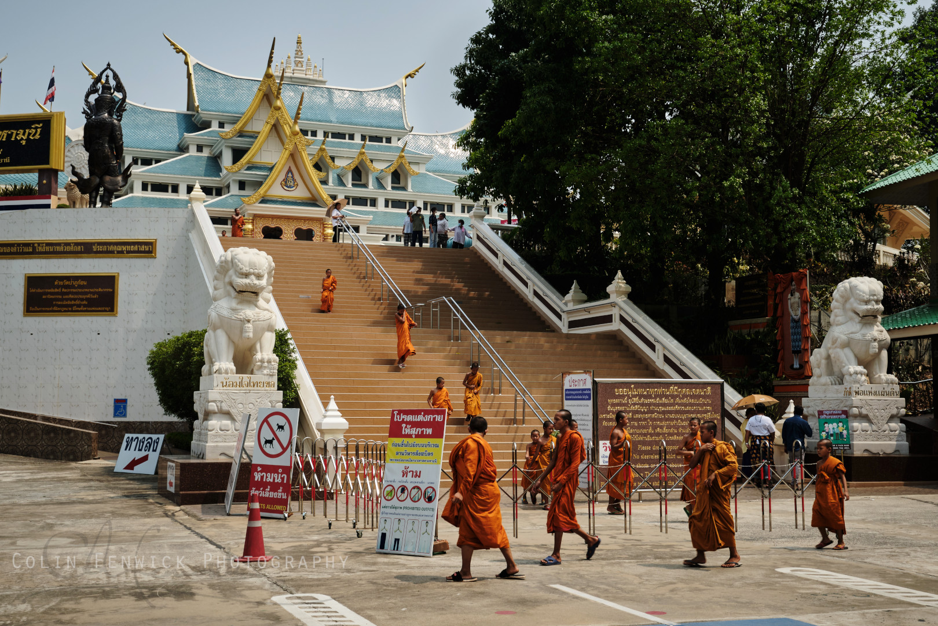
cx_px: 469
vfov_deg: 30.5
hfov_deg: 44.5
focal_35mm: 44
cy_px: 313
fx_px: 1146
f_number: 9
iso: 200
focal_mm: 29.2
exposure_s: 1/150
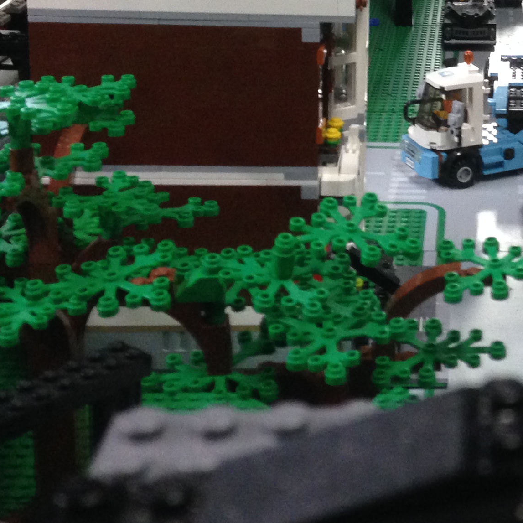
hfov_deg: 19.9
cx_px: 588
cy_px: -18
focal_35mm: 83
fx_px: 1419
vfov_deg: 20.1
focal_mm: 4.12
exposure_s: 1/20
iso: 250
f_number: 2.4
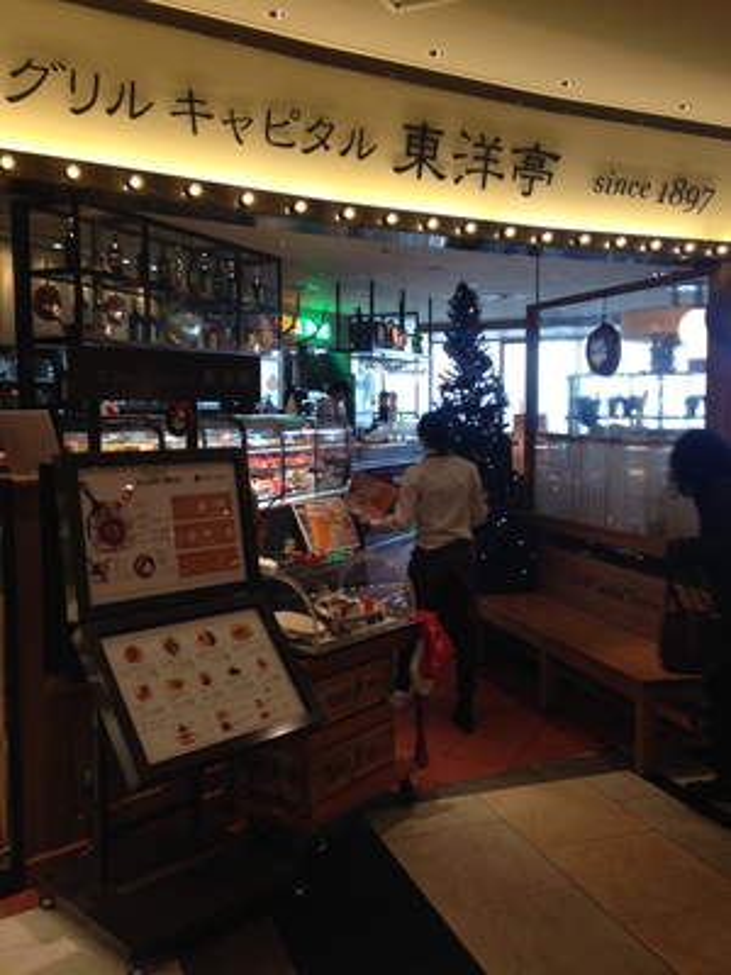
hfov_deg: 42.9
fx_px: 929
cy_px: 488
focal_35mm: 33
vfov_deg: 55.4
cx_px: 366
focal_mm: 4.12
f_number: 2.4
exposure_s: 1/40
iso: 50
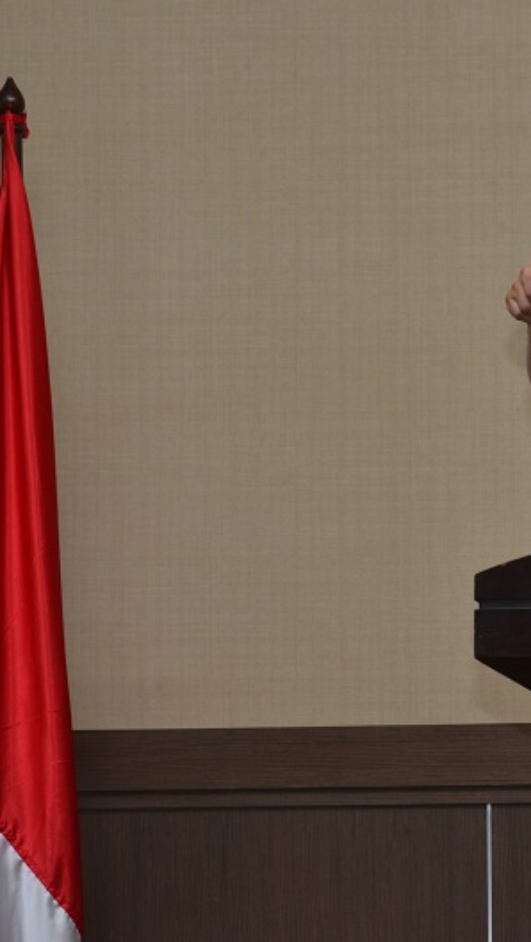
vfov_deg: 11.3
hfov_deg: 6.4
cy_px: 473
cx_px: 494
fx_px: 4751
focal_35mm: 190
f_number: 8
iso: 1000
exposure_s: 1/125
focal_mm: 120
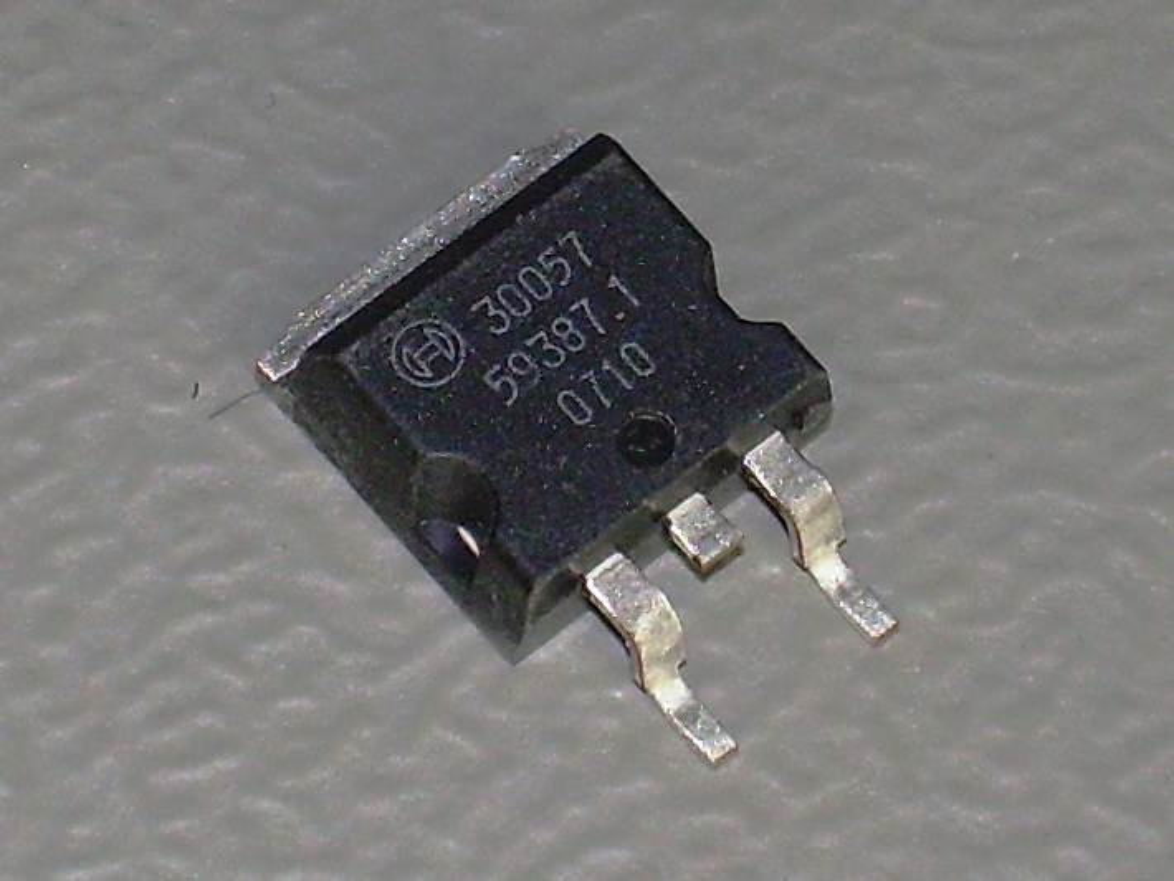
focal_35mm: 110
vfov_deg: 13.5
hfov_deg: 17.9
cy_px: 440
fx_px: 3732
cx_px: 587
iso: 50
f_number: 4.9
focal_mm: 18.9
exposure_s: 1/60
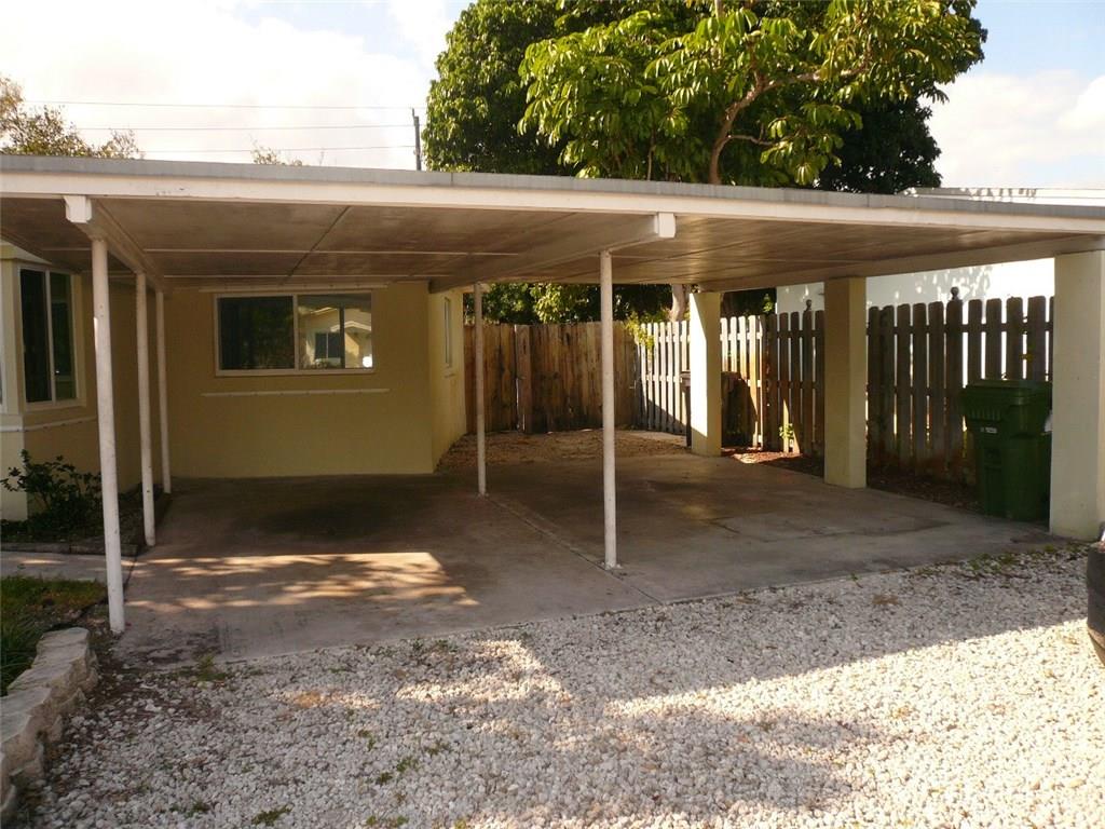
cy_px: 414
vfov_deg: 49.7
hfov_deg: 63.4
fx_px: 894
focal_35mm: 28
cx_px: 552
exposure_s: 1/800
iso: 100
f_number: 2.8
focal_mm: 4.6
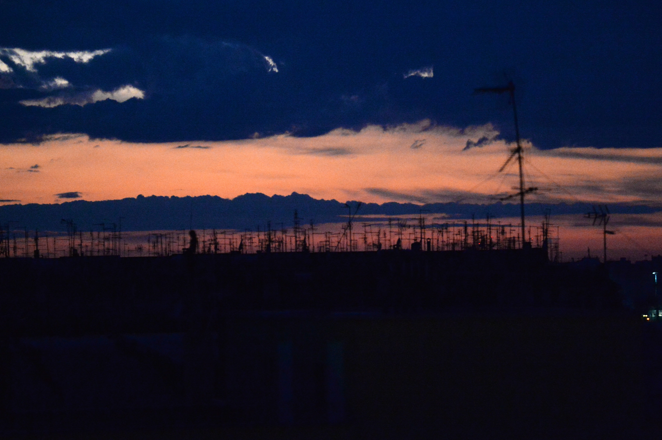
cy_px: 223
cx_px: 315
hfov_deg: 8.9
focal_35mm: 232
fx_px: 4263
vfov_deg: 5.9
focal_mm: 220
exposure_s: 1/250
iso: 6400
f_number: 5.3
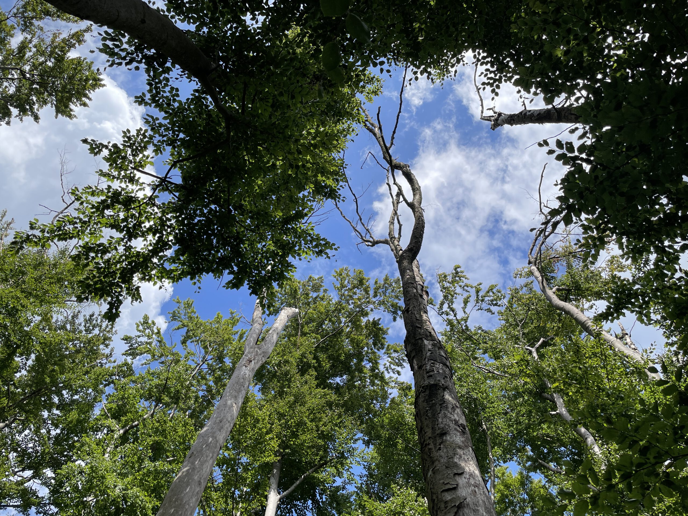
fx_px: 517
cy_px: 258
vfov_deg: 53.1
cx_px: 344
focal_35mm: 26
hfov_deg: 67.3
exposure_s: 1/2564
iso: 32
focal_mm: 4.2
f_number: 1.6
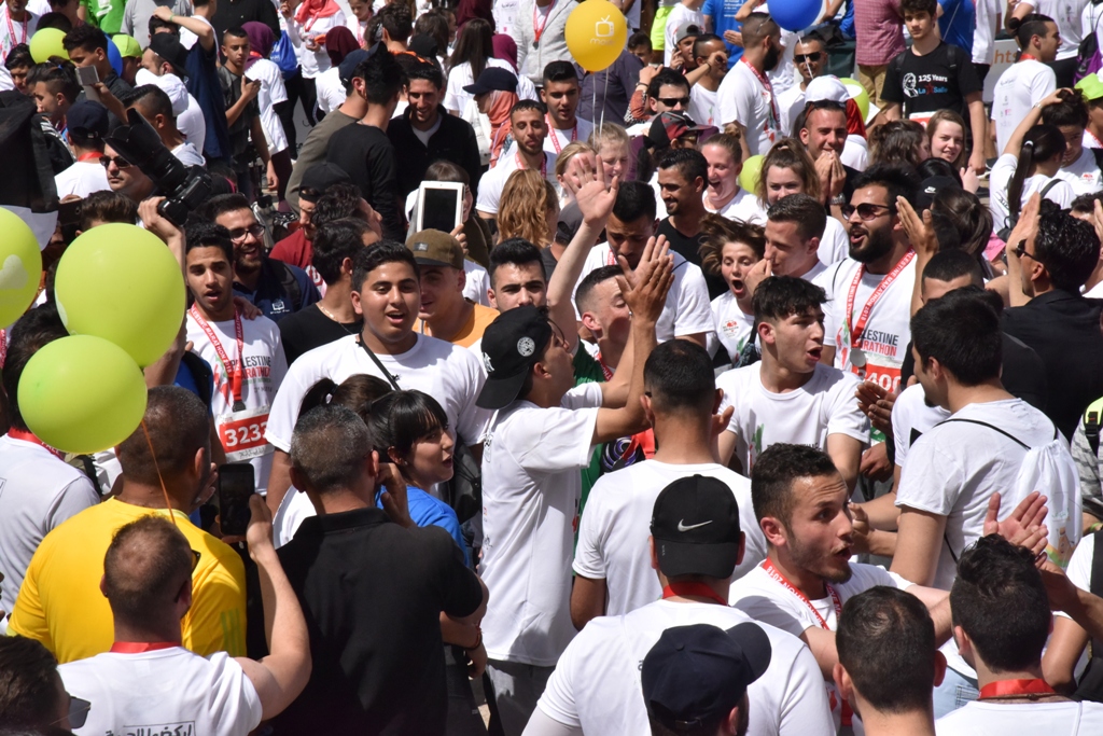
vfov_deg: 11.4
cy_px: 368
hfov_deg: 17.1
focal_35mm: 120
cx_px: 552
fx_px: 3677
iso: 2500
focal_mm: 120
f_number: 22
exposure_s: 1/2000
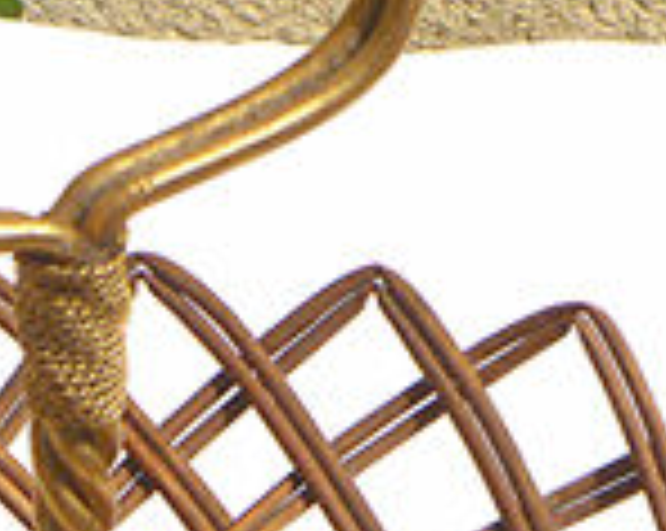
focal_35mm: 248
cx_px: 50
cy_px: 981
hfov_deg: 7.8
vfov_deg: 6.1
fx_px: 4882
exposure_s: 1/320
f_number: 11
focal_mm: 8.4
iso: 80
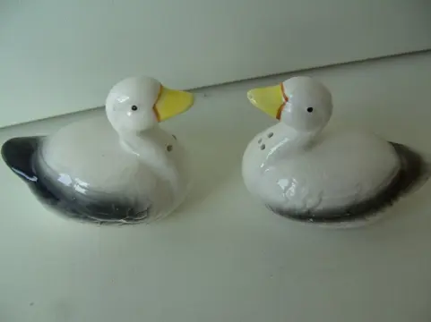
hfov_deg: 50.2
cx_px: 216
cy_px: 161
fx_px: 460
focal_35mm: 37
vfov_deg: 38.6
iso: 64
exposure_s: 1/47
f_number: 3.5
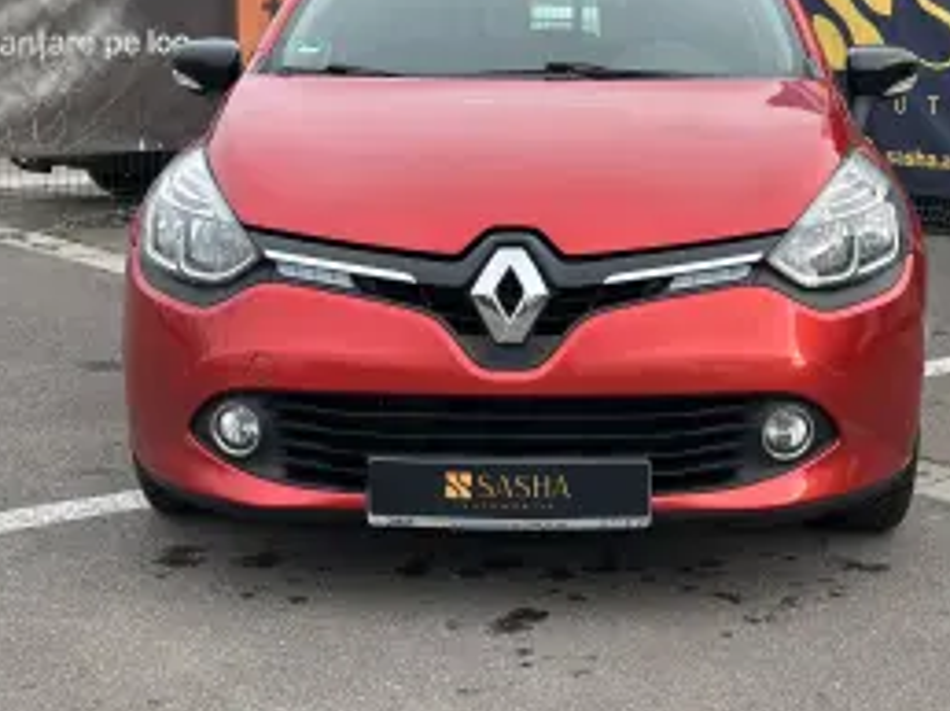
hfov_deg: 28.9
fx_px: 1837
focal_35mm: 67
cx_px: 567
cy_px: 225
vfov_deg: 21.8
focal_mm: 6.86
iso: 80
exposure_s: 1/1258
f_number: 1.78
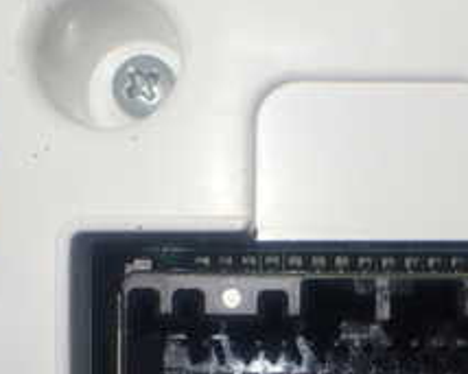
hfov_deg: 22.9
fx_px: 1135
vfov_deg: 18.3
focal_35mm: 82
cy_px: 363
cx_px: 378
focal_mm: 5.4
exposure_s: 1/125
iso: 100
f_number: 2.3
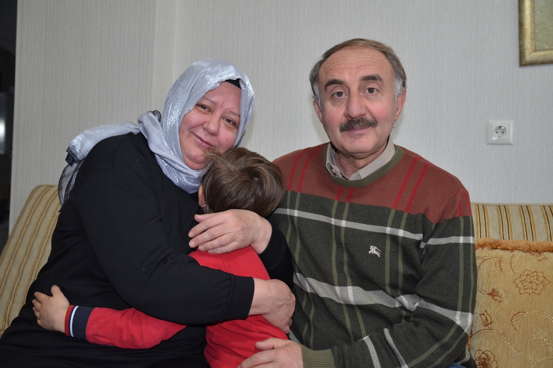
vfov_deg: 35.9
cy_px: 185
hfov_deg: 51.9
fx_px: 568
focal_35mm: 37
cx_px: 280
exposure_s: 1/60
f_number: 3
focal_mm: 24
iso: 800
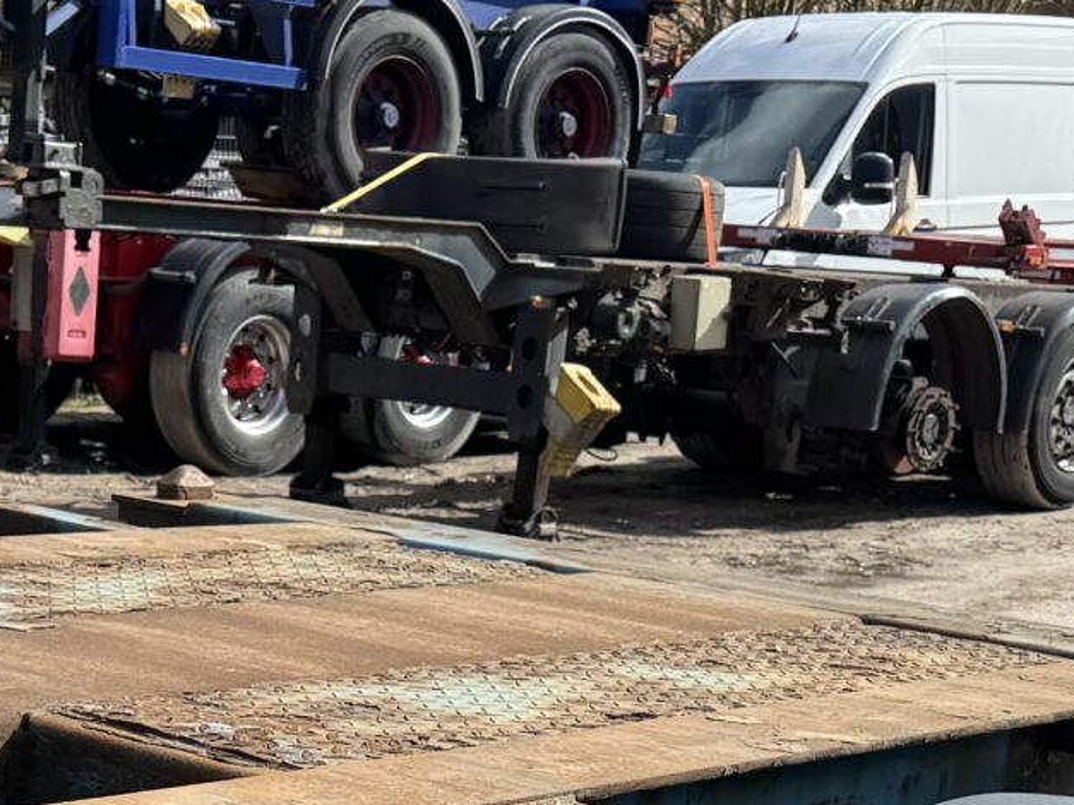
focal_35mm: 98
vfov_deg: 13.6
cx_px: 277
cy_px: 1423
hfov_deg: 19.9
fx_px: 3040
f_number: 1.78
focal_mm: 6.76
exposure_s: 1/3096
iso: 80
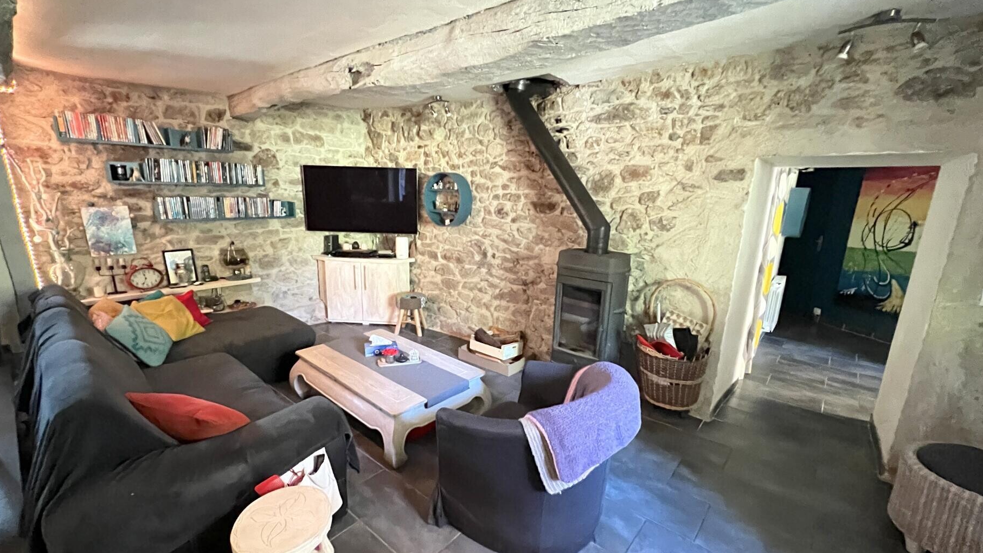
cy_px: 290
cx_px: 475
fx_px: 391
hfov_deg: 103.0
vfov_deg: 70.5
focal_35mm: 15
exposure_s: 1/19
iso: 2000
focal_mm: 1.57
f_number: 1.8
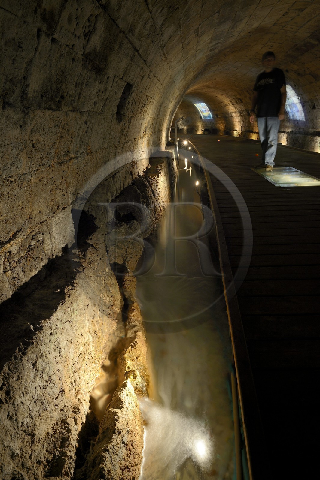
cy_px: 240
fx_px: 320
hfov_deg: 53.1
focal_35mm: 24
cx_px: 160
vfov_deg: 73.8
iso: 200
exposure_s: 6
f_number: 10
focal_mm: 24
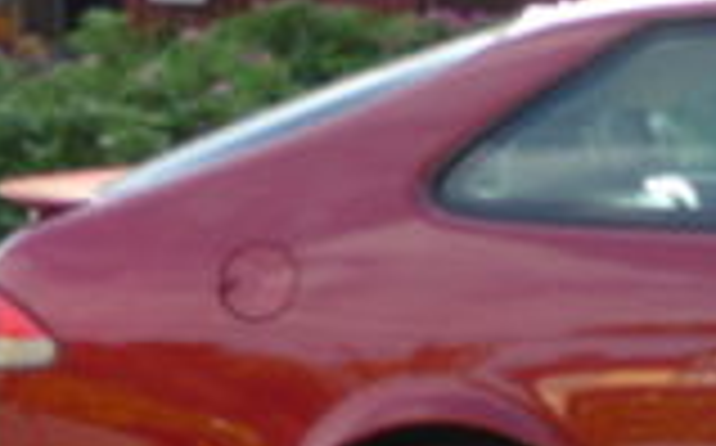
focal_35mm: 171
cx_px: 1207
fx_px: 3333
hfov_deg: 11.5
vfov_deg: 7.6
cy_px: 487
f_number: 3.9
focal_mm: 6.7
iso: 100
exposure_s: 1/160
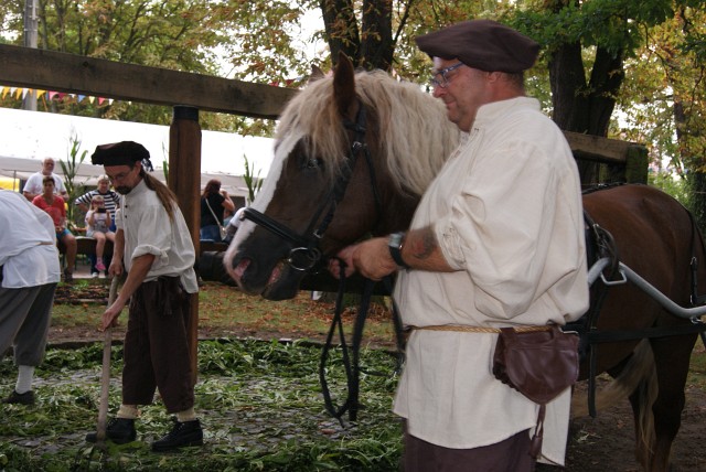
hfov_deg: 49.5
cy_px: 236
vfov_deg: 34.3
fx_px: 766
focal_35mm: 39
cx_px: 353
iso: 400
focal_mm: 26
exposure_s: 1/80
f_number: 5.6
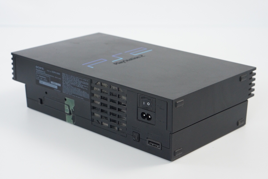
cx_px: 134
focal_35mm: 75
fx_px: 558
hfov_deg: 27.0
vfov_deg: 18.2
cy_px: 90
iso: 1000
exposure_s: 1/80
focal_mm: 50
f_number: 6.3
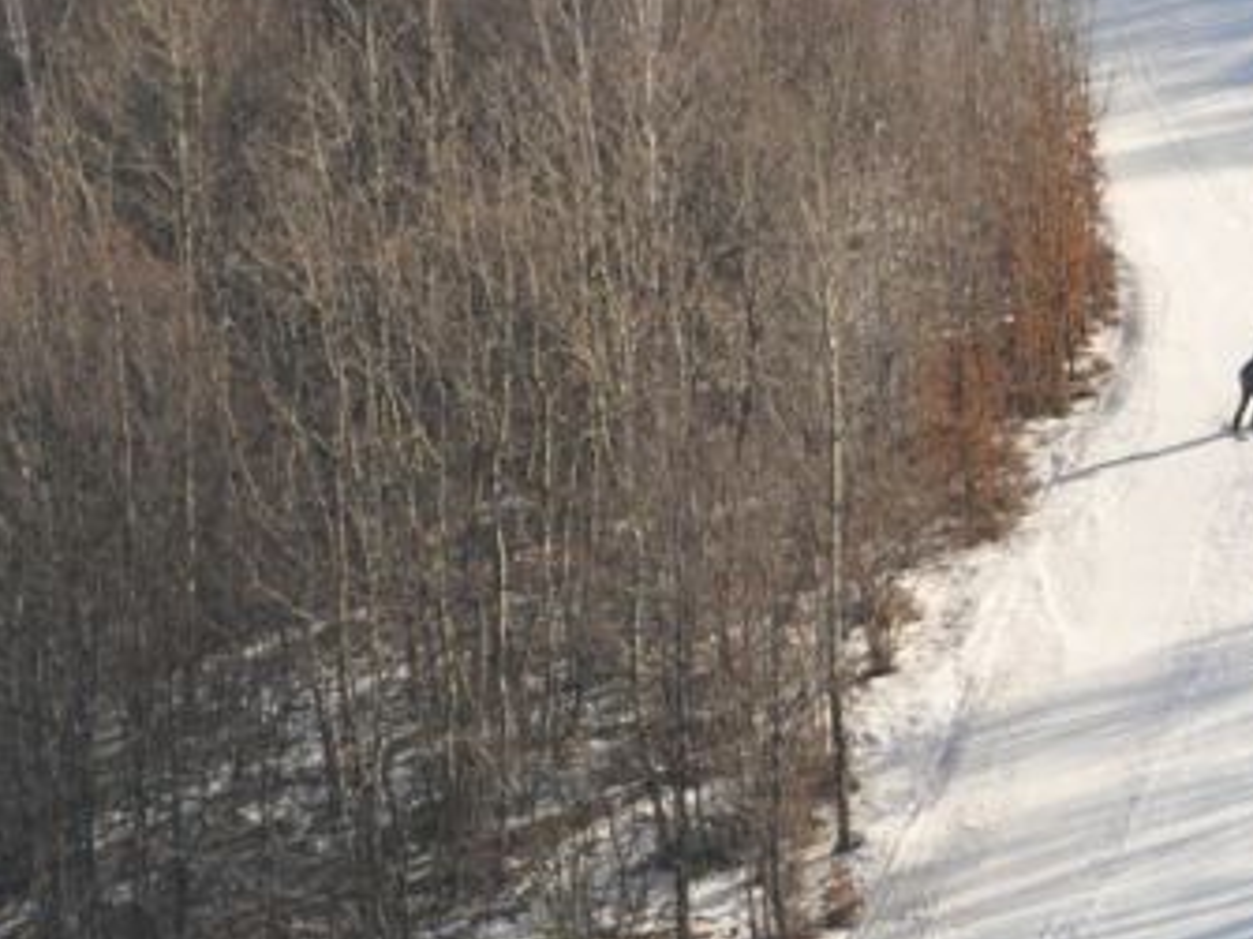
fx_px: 26125
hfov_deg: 2.7
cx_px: 1070
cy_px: 417
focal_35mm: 722
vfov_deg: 2.1
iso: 200
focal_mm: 210
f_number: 5.6
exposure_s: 1/800
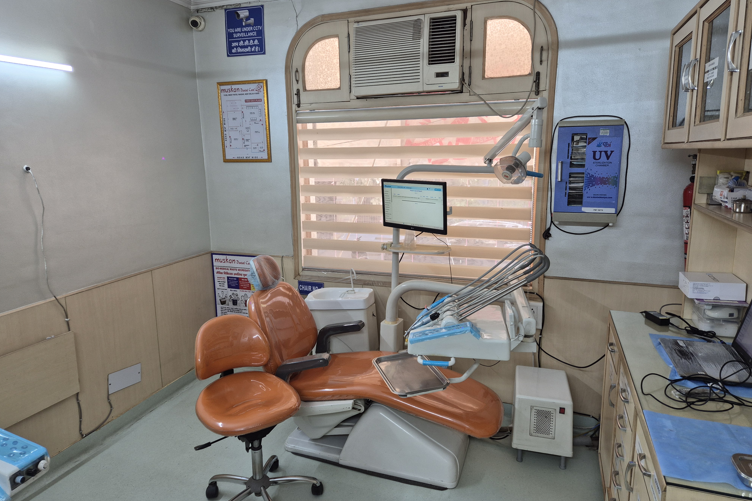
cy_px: 239
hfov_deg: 73.7
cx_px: 375
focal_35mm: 24
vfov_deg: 53.1
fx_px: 501
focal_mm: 5.4
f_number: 1.8
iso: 64
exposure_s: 1/100
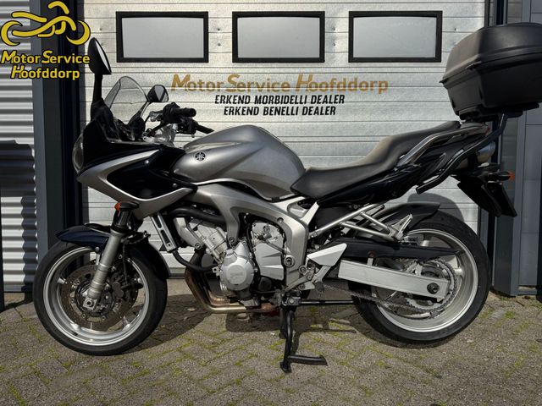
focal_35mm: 24
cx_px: 271
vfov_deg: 56.8
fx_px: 376
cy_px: 203
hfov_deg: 71.6
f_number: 1.78
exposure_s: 1/11905
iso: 80
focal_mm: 6.76
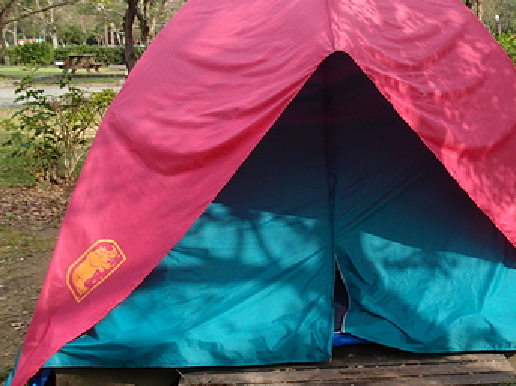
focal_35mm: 56
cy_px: 156
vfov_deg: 26.0
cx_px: 400
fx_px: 834
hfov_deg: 33.5
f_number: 3.5
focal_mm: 6.48
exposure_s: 1/640
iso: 100
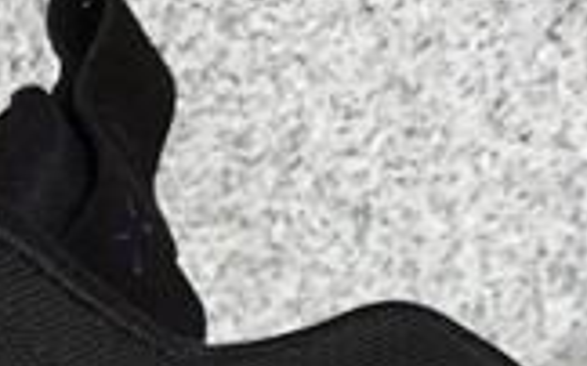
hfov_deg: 10.9
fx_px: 2926
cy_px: 911
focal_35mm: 183
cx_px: -359
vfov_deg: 6.7
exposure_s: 1/100
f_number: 2.4
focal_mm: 3.3
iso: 32
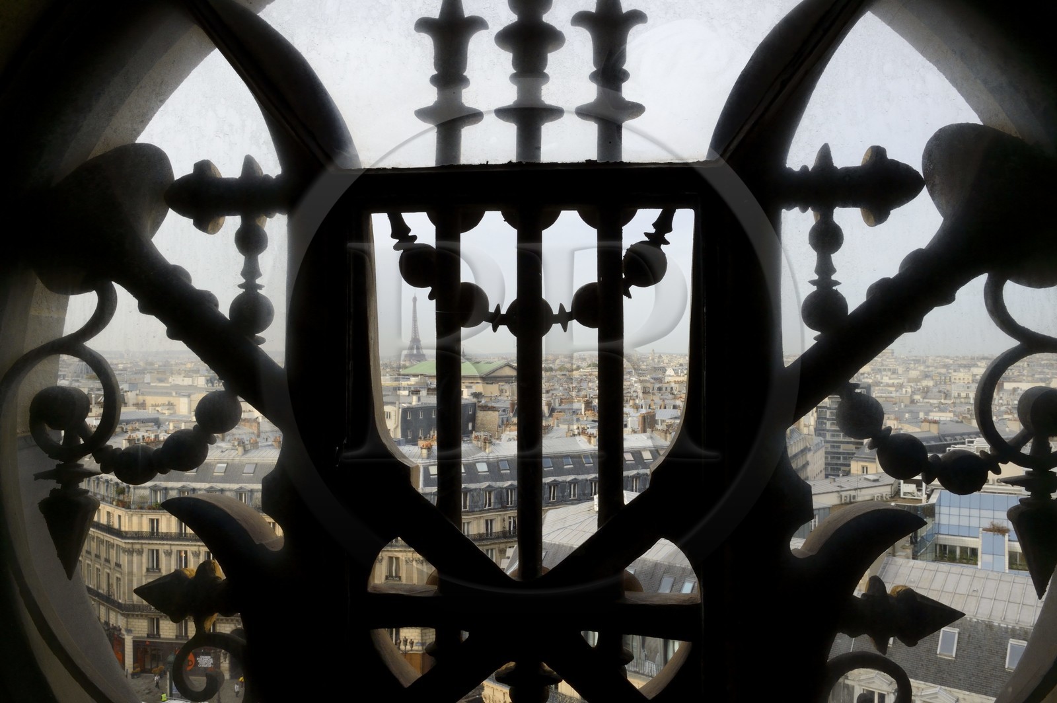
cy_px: 352
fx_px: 792
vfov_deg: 47.9
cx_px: 528
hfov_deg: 67.4
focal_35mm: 27
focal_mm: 27
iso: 800
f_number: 20
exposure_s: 1/200
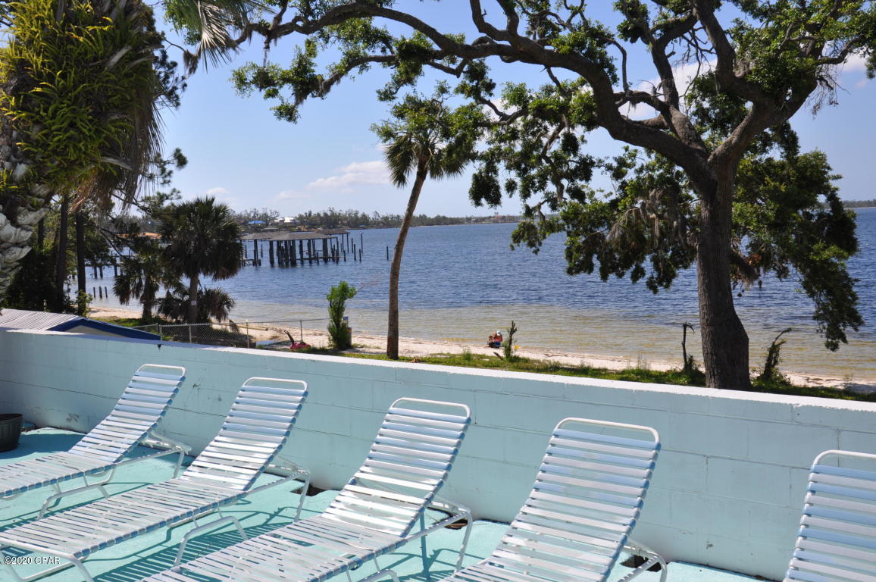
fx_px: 911
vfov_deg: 35.4
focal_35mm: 38
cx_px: 438
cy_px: 291
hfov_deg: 51.3
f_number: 10
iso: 200
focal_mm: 25
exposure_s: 1/400
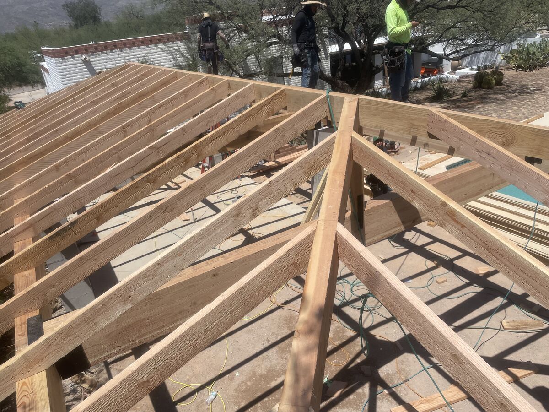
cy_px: 206
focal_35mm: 26
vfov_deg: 53.1
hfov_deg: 67.3
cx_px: 274
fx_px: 412
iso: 32
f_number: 1.6
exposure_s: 1/5291
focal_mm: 4.2
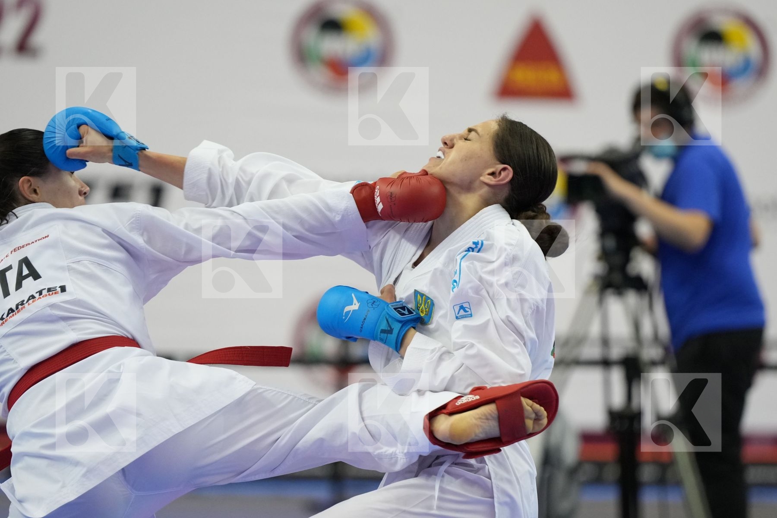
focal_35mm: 267
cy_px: 259
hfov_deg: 7.7
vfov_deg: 5.1
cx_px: 388
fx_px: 5762
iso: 2500
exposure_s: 1/1000
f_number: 2.8
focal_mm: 178
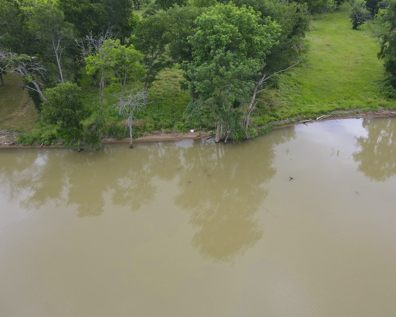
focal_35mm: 26
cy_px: 154
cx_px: 218
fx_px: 305
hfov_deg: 65.9
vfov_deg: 54.9
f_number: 2.8
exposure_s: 1/250
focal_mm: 4.5
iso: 100
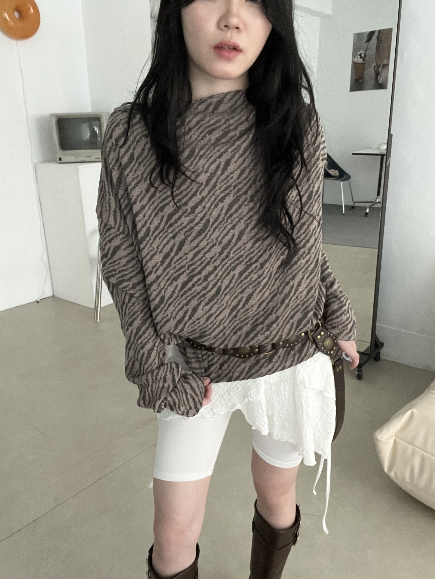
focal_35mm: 30
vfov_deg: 60.0
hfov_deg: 46.8
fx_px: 503
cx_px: 218
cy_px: 290
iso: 500
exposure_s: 1/30
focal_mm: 2.71
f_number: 2.2
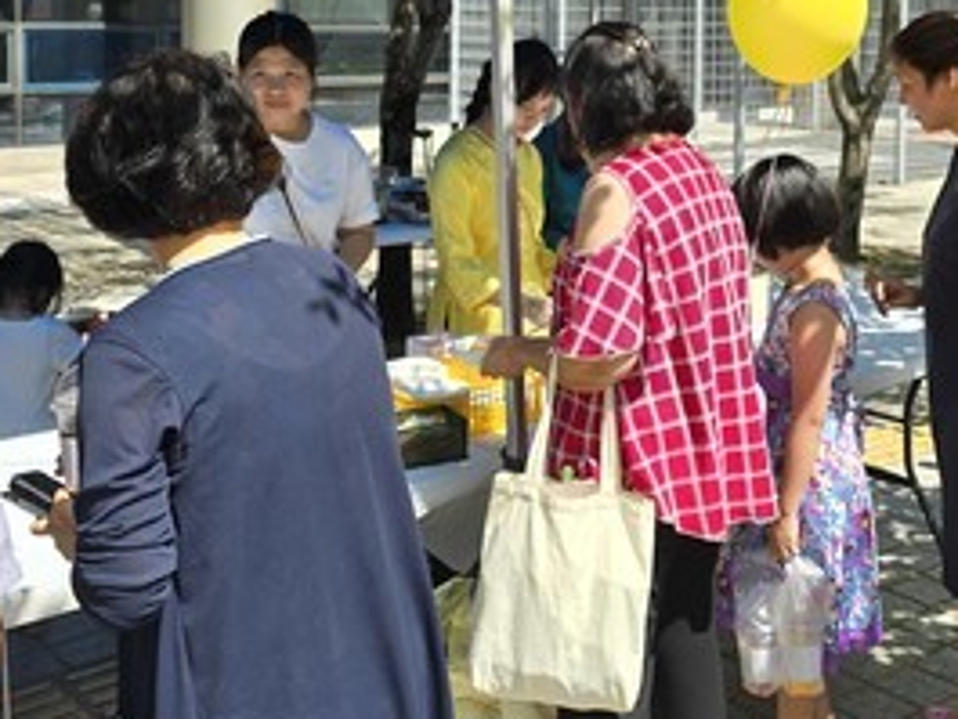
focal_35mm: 52
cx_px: 586
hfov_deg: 36.6
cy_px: 79
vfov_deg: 27.1
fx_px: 1440
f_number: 1.7
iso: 12
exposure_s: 1/456
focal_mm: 6.3
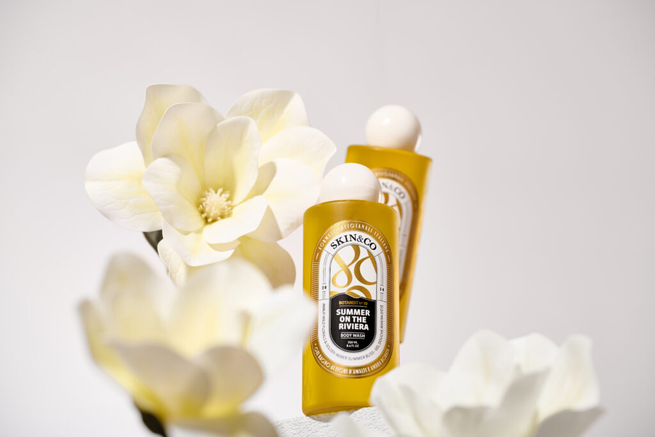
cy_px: 218
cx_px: 328
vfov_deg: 13.0
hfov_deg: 19.5
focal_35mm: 105
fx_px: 1911
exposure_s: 1/160
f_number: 5.6
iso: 64
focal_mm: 105
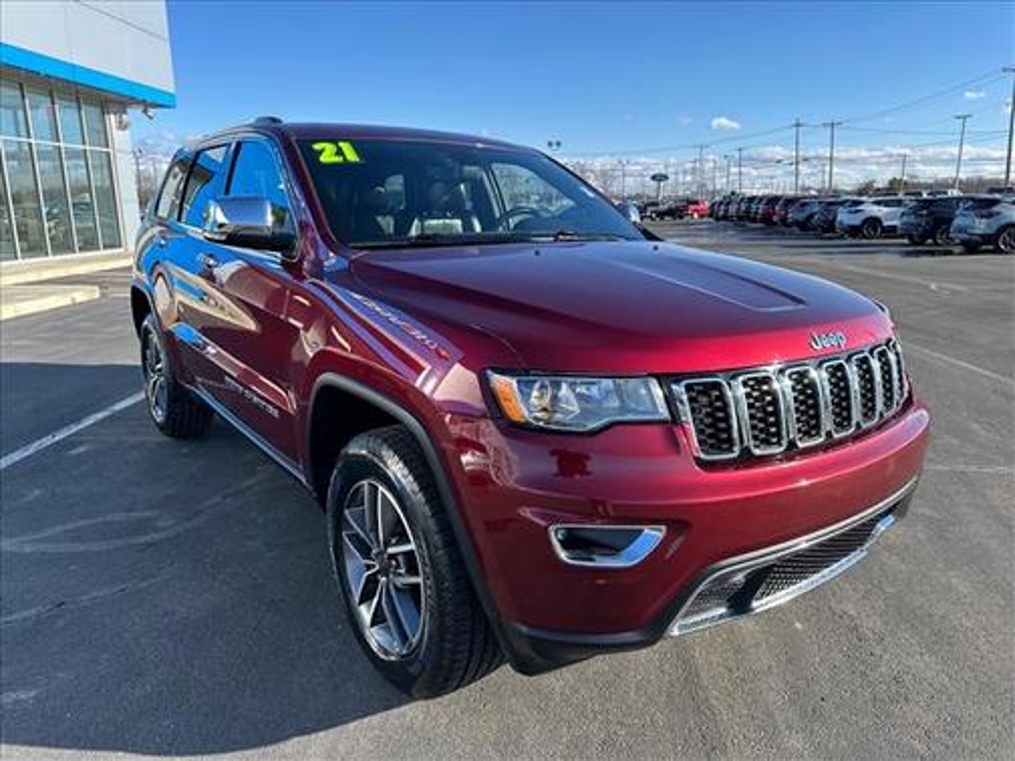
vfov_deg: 56.8
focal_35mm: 24
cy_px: 380
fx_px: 704
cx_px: 508
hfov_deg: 71.6
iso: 80
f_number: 1.78
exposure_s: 1/1473
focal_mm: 6.86
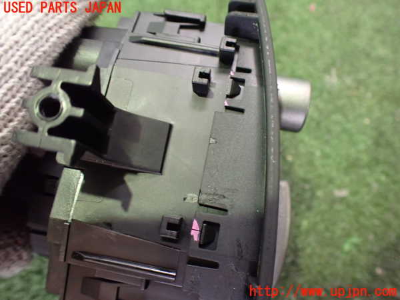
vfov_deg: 46.8
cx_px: 200
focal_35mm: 30
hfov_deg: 60.0
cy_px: 150
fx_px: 347
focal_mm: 5.4
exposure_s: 1/30
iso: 1000
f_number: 2.3
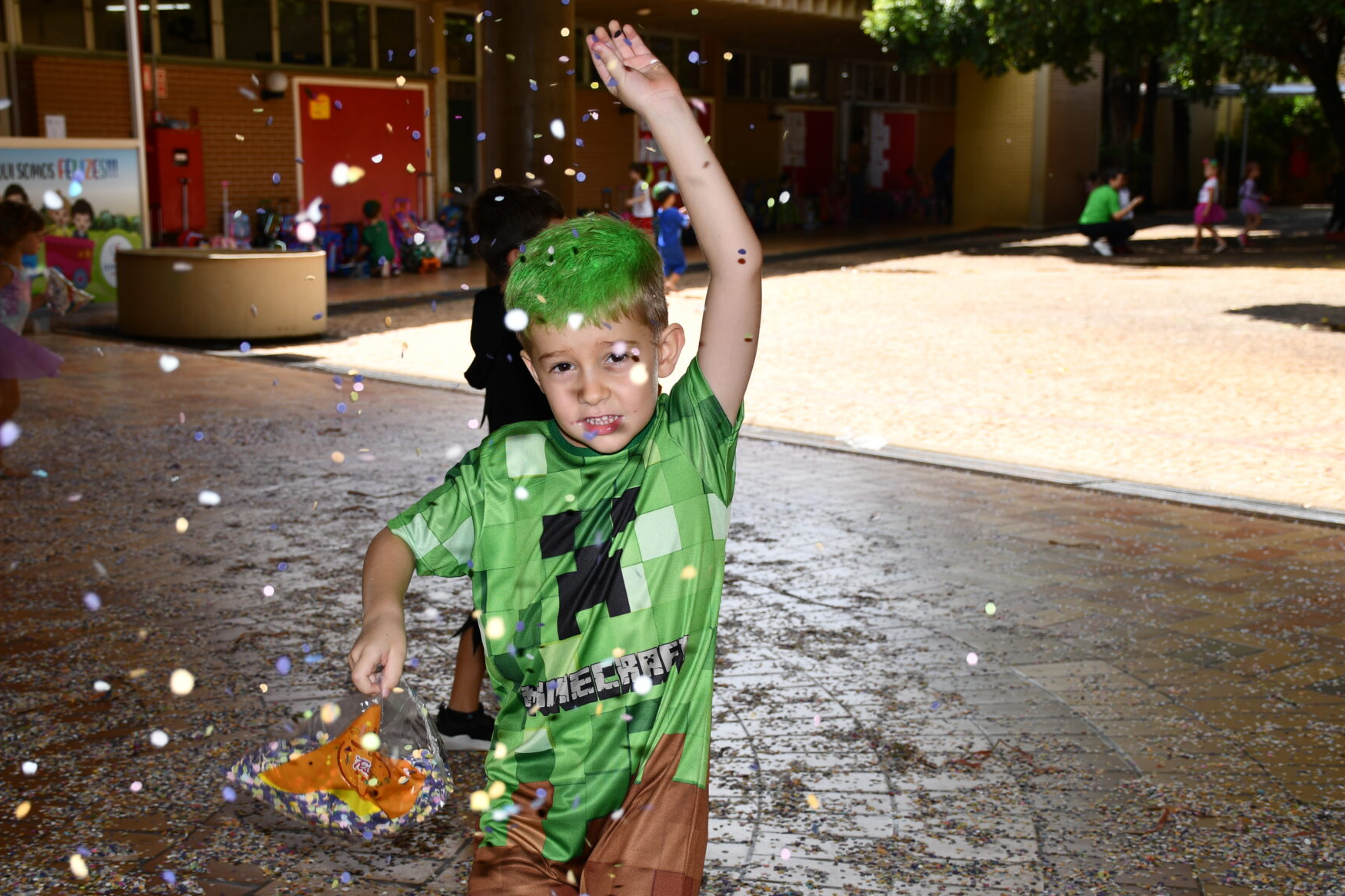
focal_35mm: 56
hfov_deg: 35.6
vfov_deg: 24.2
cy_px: 491
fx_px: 2092
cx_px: 620
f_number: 5.6
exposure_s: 1/250
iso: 100
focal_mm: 34
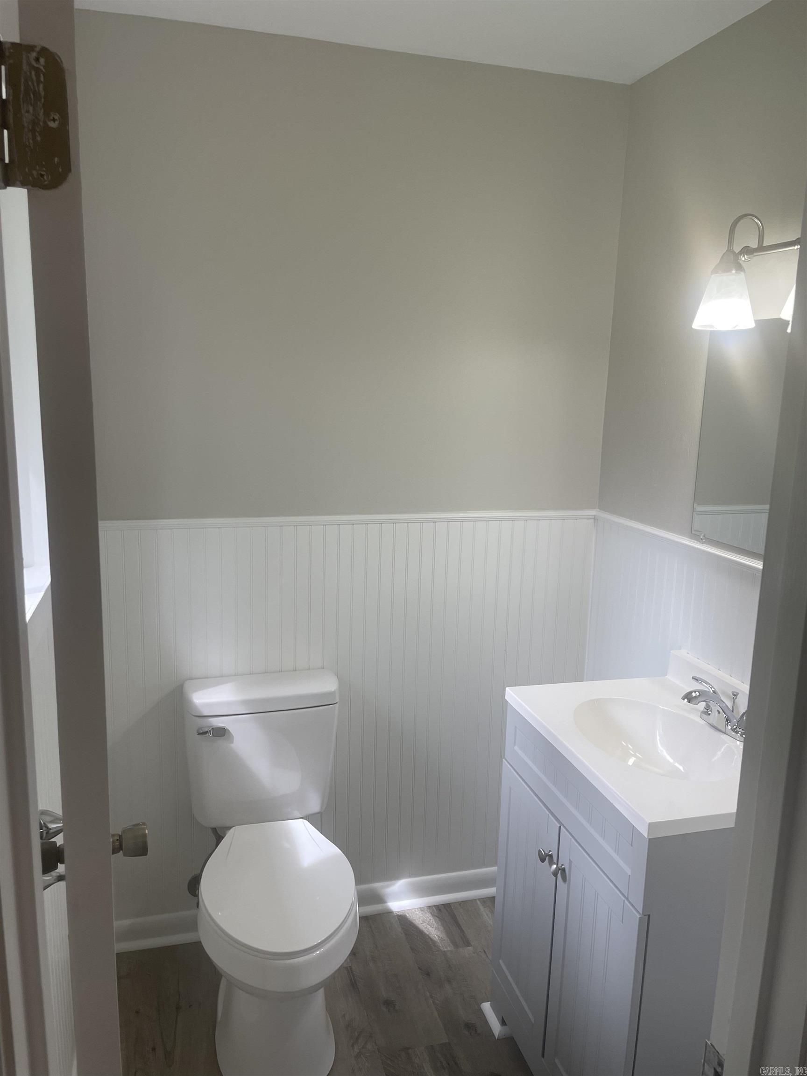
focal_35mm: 26
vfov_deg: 67.3
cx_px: 404
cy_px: 538
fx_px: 808
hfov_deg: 53.1
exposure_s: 1/120
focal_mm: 4.2
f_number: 1.6
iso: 50
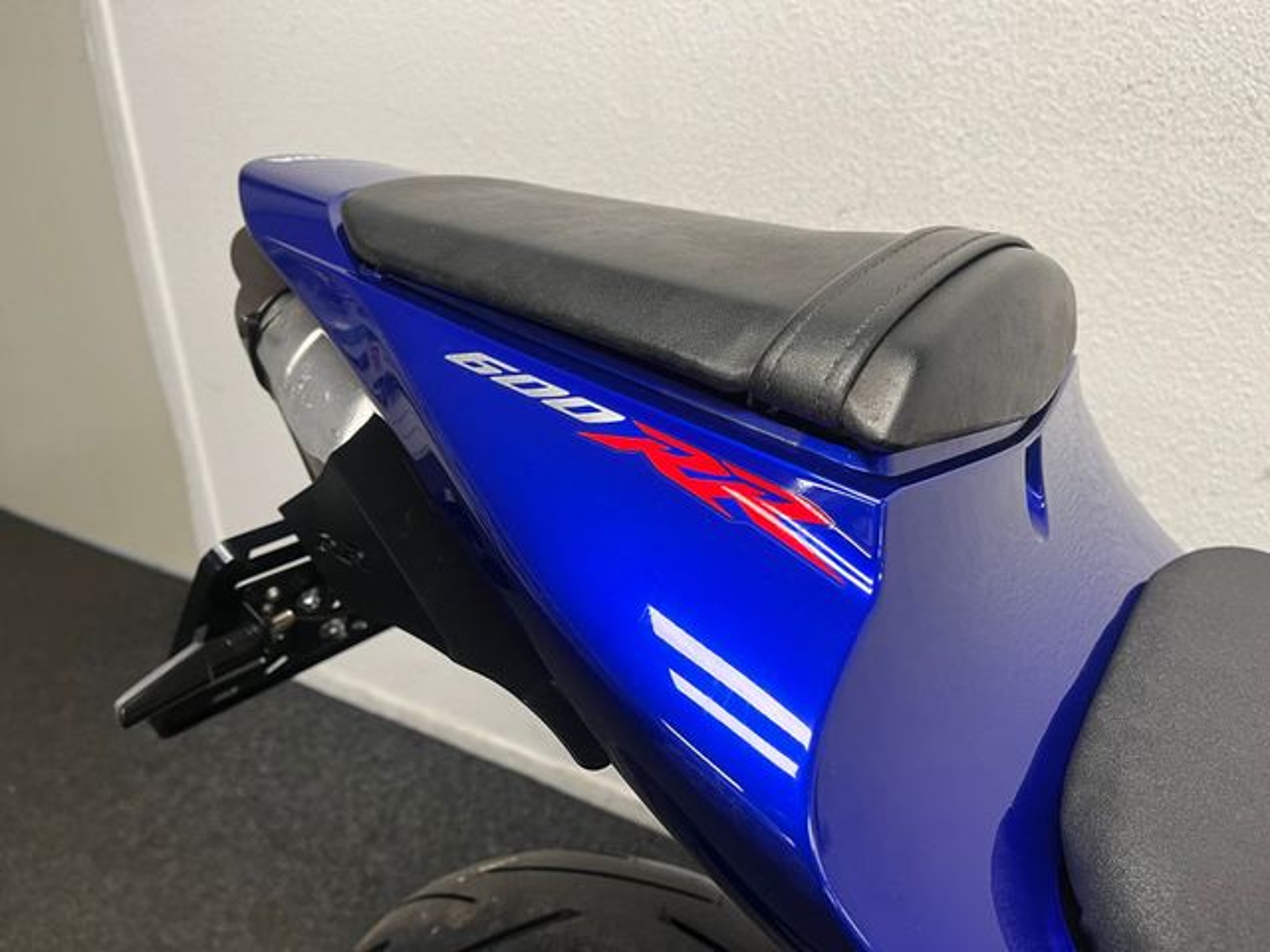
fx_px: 954
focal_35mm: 26
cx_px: 635
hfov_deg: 67.3
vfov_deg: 53.1
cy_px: 476
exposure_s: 1/50
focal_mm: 5.1
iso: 100
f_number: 1.6
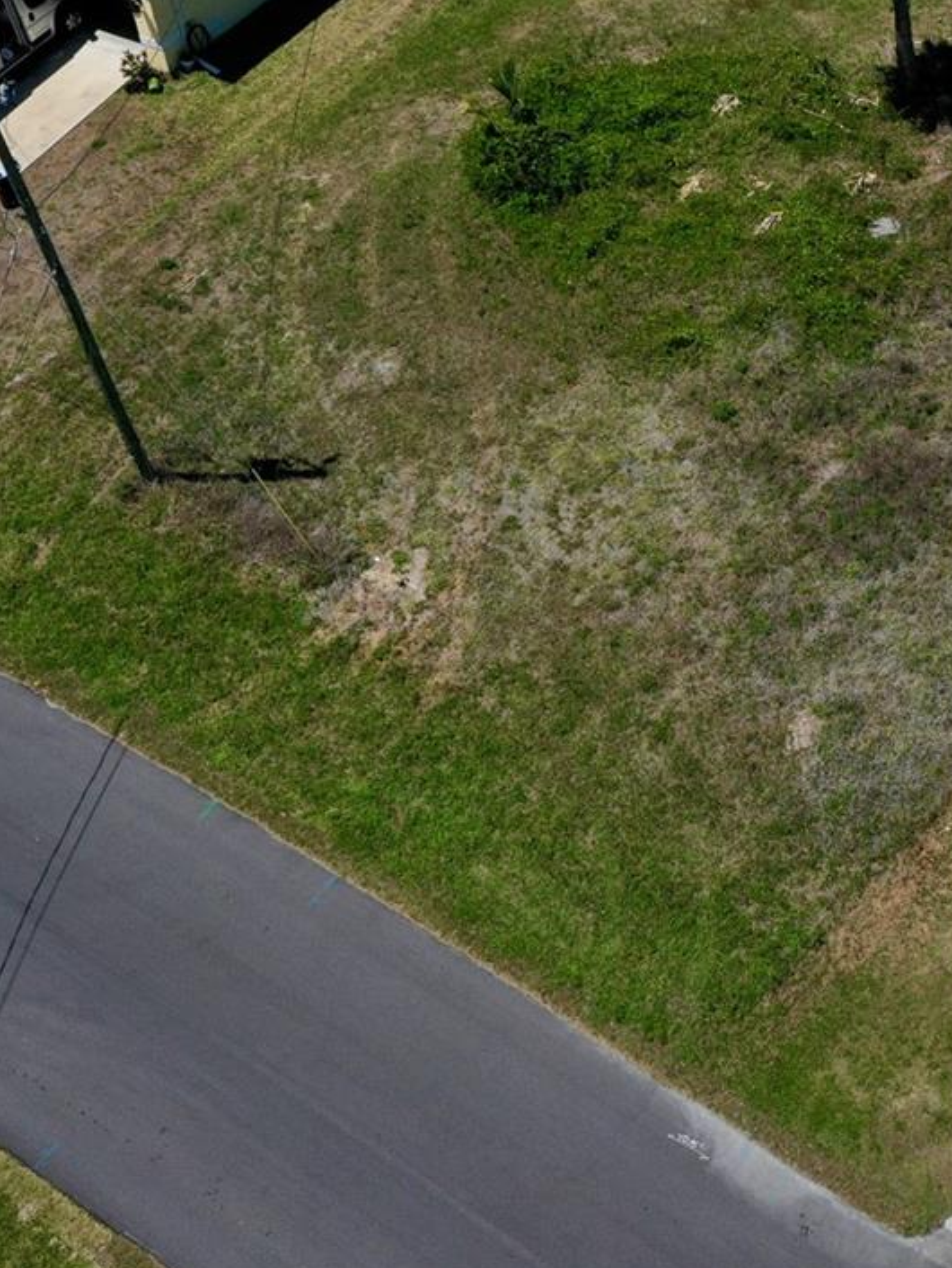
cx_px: 884
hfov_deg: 23.3
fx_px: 2235
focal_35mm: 61
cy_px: 323
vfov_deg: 31.1
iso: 100
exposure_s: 1/800
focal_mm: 10.26
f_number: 7.1
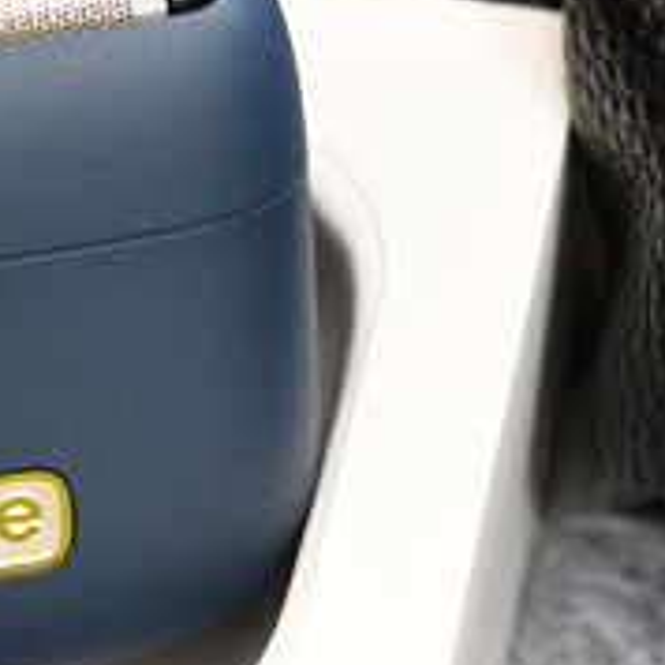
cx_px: 321
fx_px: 7868
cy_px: -230
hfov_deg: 4.8
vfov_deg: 4.8
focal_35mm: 362
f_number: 5.6
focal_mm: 95
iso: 2000
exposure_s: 1/60
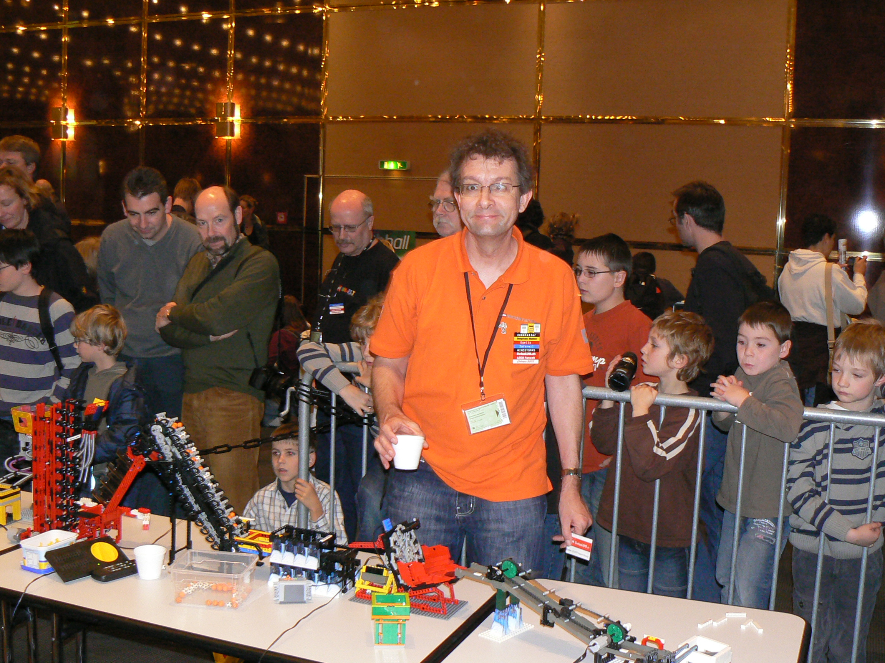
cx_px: 442
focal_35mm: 41
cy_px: 332
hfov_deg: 45.8
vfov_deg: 35.1
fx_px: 1048
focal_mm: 6
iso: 160
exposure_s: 1/25
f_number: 2.8
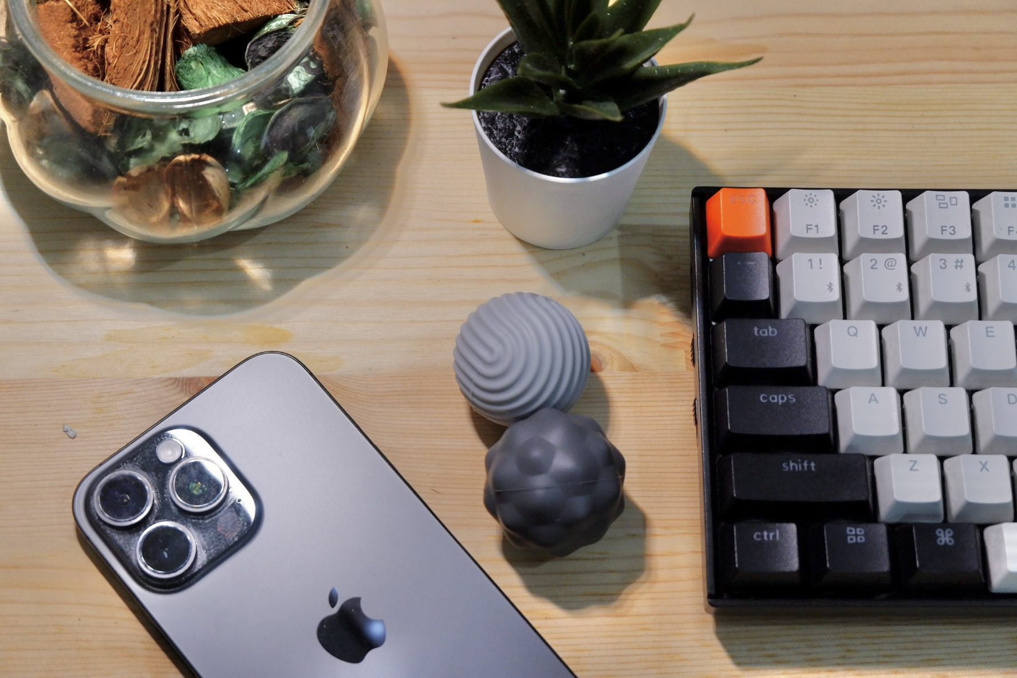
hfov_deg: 28.1
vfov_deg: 18.9
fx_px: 2034
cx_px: 508
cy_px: 339
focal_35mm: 72
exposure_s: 1/105
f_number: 5.6
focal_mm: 48.4
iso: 1600
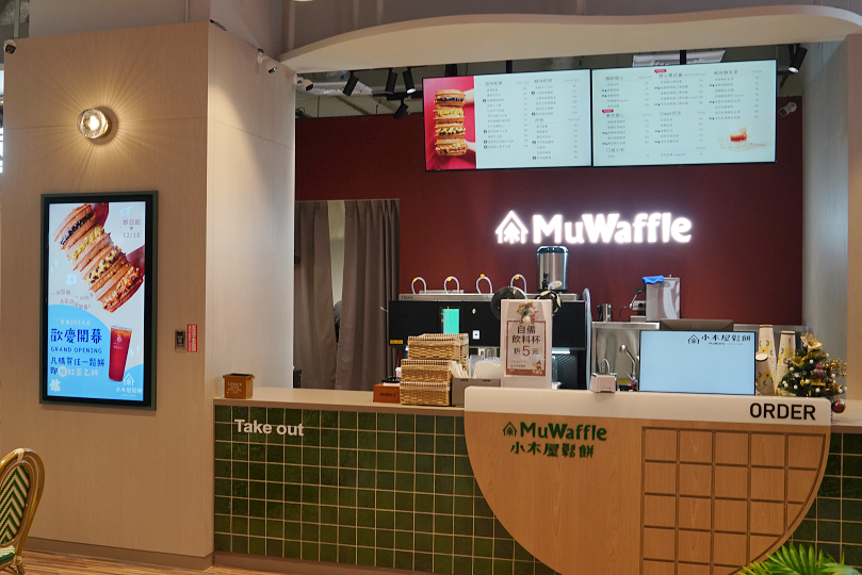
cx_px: 271
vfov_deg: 31.2
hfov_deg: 44.6
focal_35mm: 43
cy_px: 276
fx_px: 1030
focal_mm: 29
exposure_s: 1/160
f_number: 4
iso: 1250
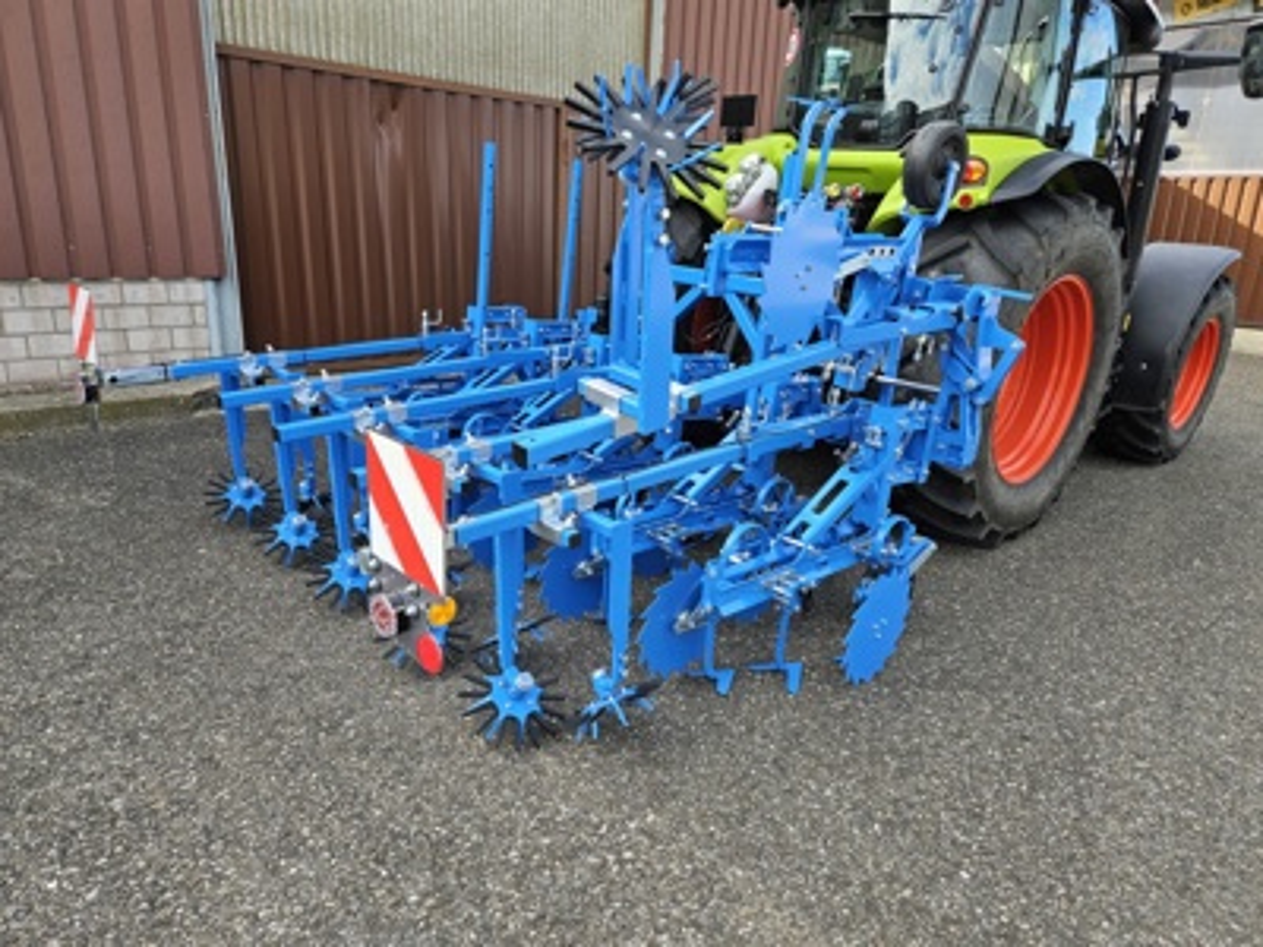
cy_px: 474
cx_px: 632
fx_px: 839
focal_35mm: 23
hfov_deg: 73.9
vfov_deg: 58.9
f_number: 1.8
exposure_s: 1/278
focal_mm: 5.4
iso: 25
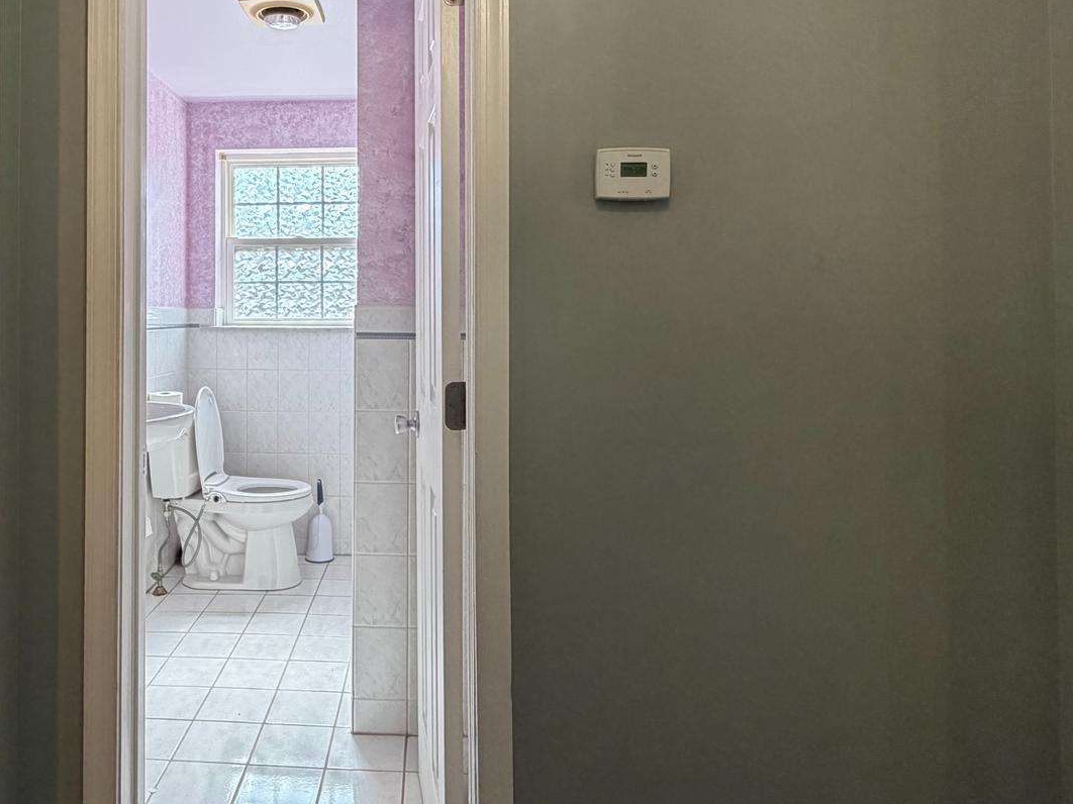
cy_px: 298
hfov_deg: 63.9
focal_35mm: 27
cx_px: 370
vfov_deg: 50.8
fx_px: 837
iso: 200
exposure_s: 1/120
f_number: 2.2
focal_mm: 2.22
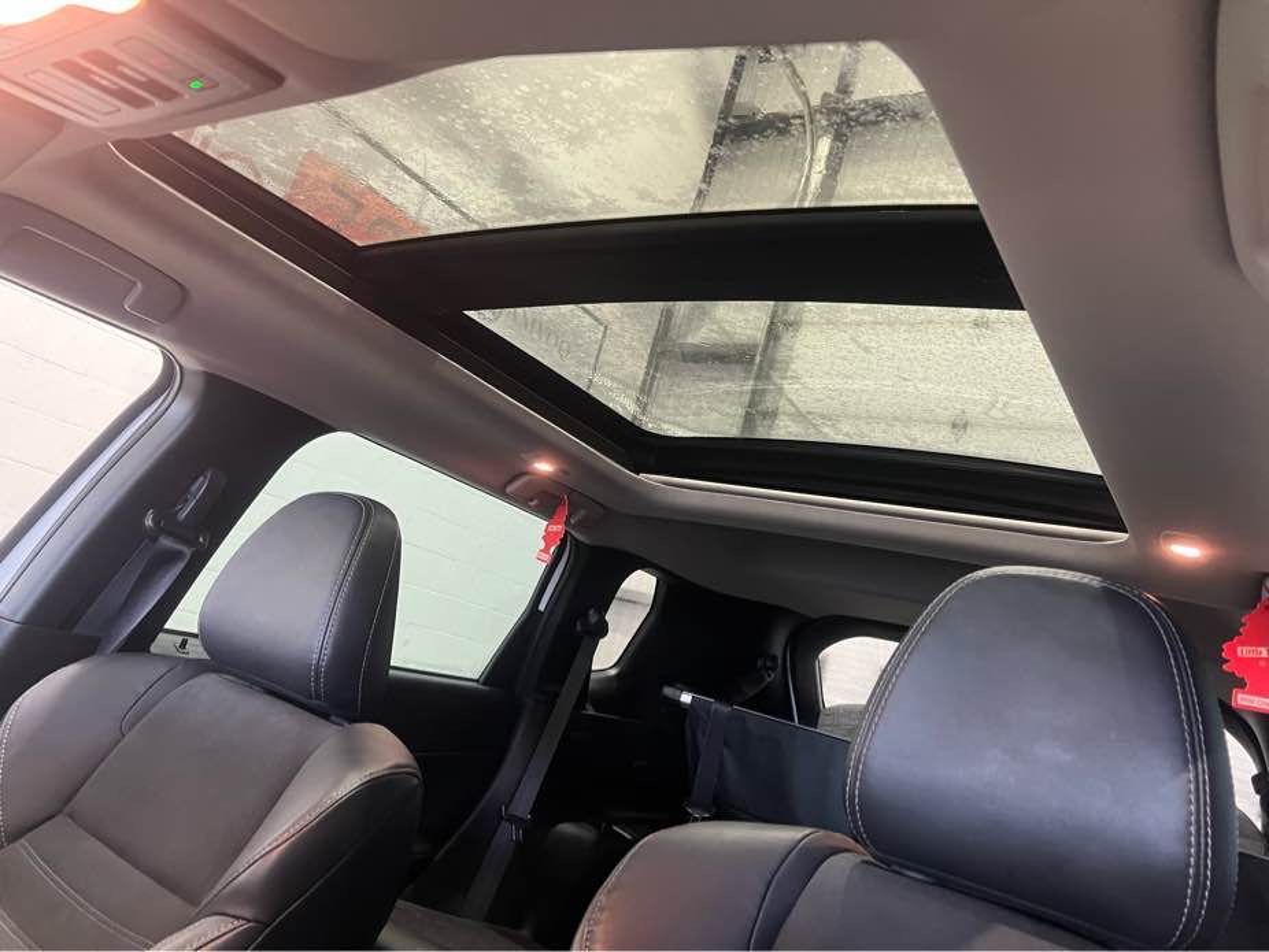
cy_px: 476
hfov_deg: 67.3
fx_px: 953
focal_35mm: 26
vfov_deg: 53.1
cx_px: 634
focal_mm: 5.7
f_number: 1.5
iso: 500
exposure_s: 1/60
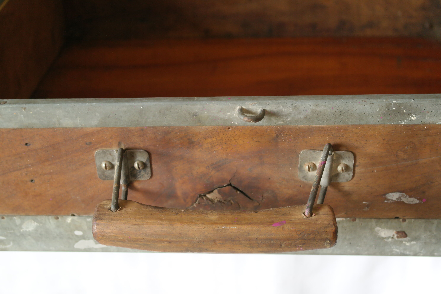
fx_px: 710
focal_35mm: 58
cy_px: 147
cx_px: 220
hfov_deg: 34.5
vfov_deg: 23.4
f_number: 5
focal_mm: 38
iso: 800
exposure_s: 1/60
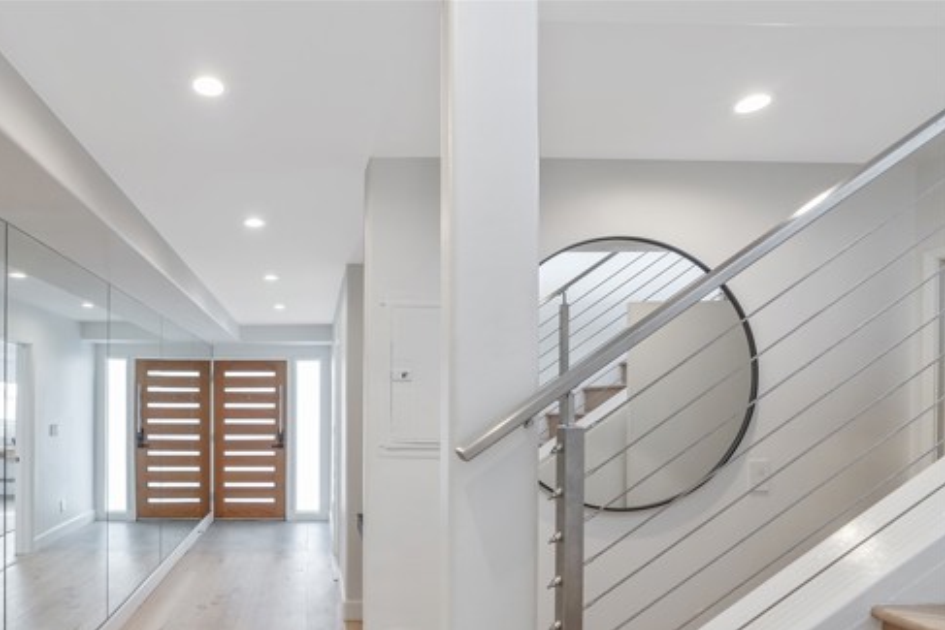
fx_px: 551
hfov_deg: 79.0
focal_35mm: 21
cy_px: 411
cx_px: 328
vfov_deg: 58.4
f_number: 9
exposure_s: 1/2
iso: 100
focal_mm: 16
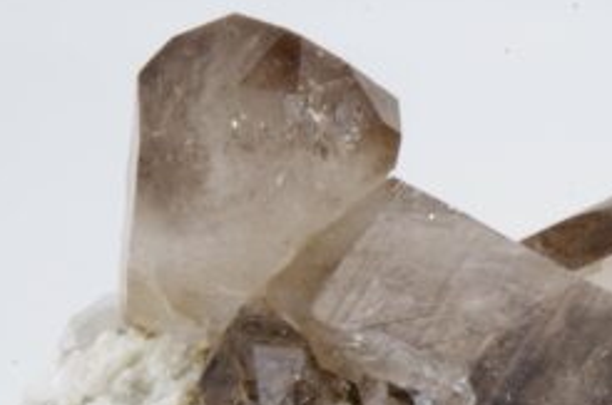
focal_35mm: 156
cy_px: 476
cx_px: 614
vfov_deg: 8.7
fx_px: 2647
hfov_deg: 13.0
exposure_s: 1/4
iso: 100
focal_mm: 42.5
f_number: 4.5
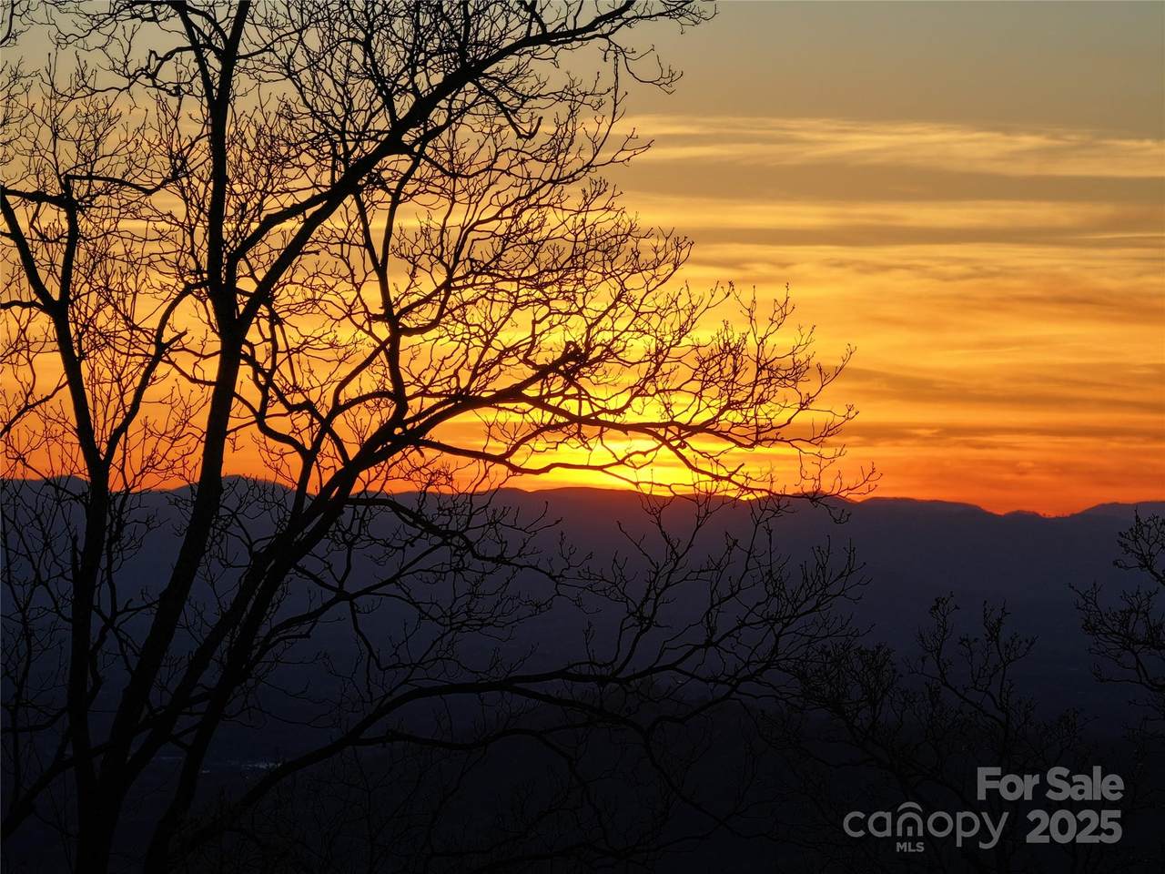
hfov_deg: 11.9
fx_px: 5587
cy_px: 437
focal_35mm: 166
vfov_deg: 8.9
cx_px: 582
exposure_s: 1/400
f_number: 3.4
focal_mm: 30.71
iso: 100
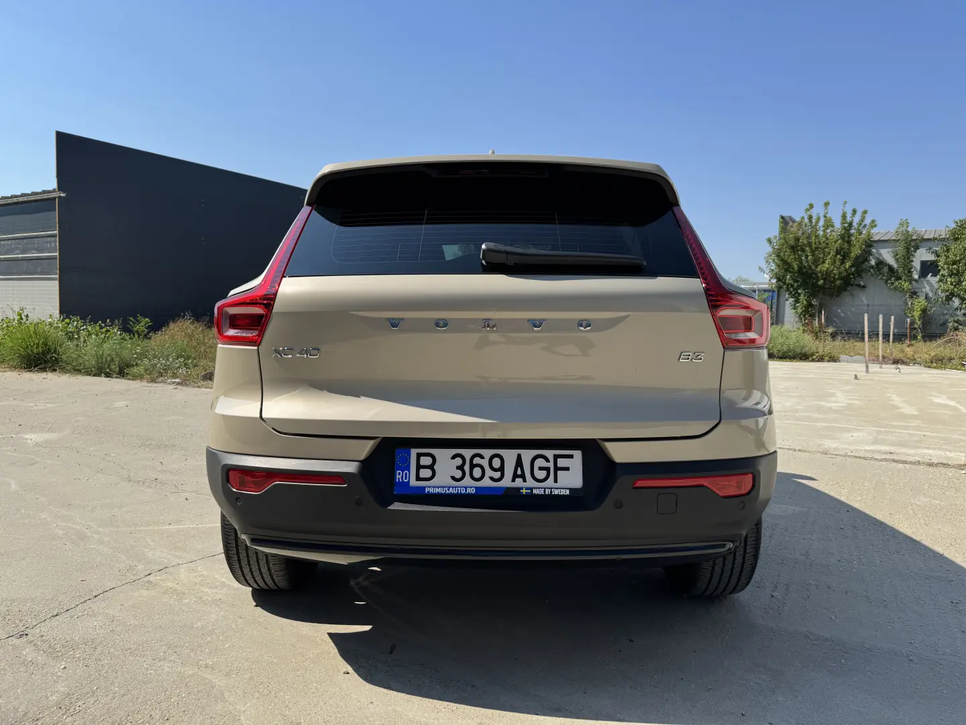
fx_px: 670
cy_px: 362
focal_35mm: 24
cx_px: 483
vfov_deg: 56.8
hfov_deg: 71.6
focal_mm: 6.76
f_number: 1.78
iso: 80
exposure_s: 1/4310
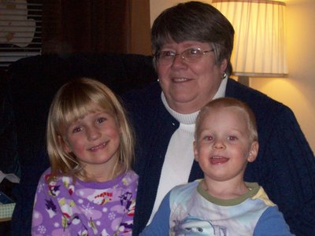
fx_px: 637
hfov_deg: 27.8
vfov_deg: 21.0
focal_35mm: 70
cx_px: 158
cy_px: 118
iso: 400
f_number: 3.8
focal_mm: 11.6
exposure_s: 1/194
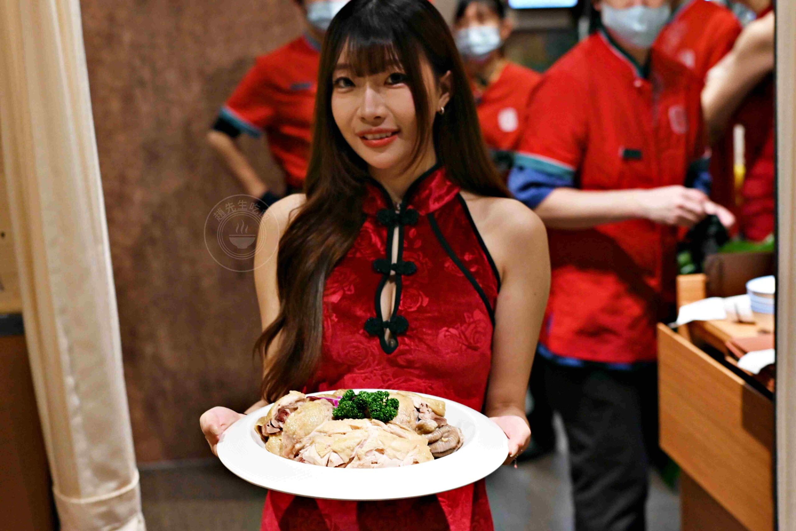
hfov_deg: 27.0
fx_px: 1658
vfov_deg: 18.2
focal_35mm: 75
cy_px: 266
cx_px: 398
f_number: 3.2
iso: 1400
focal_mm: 50
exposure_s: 1/200
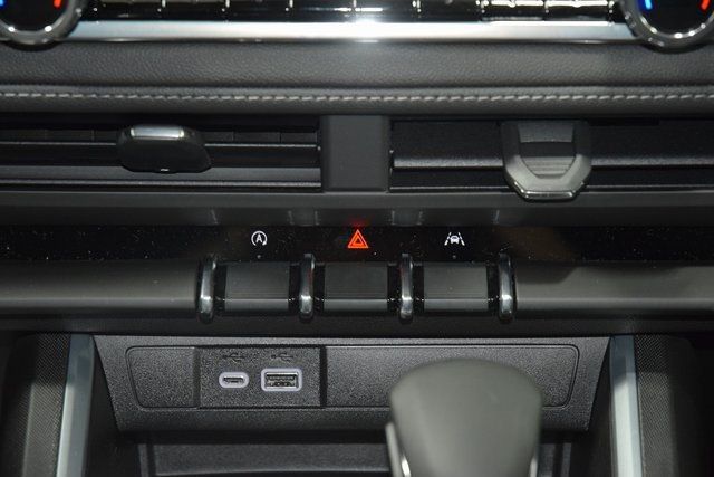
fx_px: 2083
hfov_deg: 19.5
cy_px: 238
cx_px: 357
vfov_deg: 13.0
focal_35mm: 105
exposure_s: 1/15
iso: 2200
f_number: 4.5
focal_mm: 70
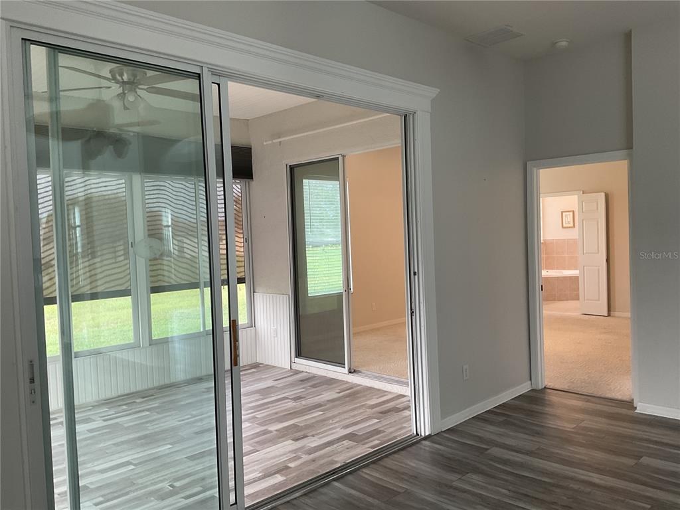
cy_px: 255
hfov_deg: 61.7
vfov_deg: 48.2
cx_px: 340
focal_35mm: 29
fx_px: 570
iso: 50
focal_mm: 3
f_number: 1.8
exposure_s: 1/60
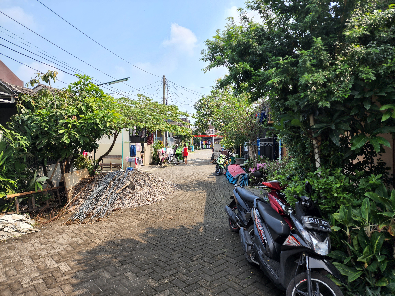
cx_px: 198
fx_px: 262
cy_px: 148
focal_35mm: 23
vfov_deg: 58.9
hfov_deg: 73.9
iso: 12
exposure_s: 1/433
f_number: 1.8
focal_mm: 6.4
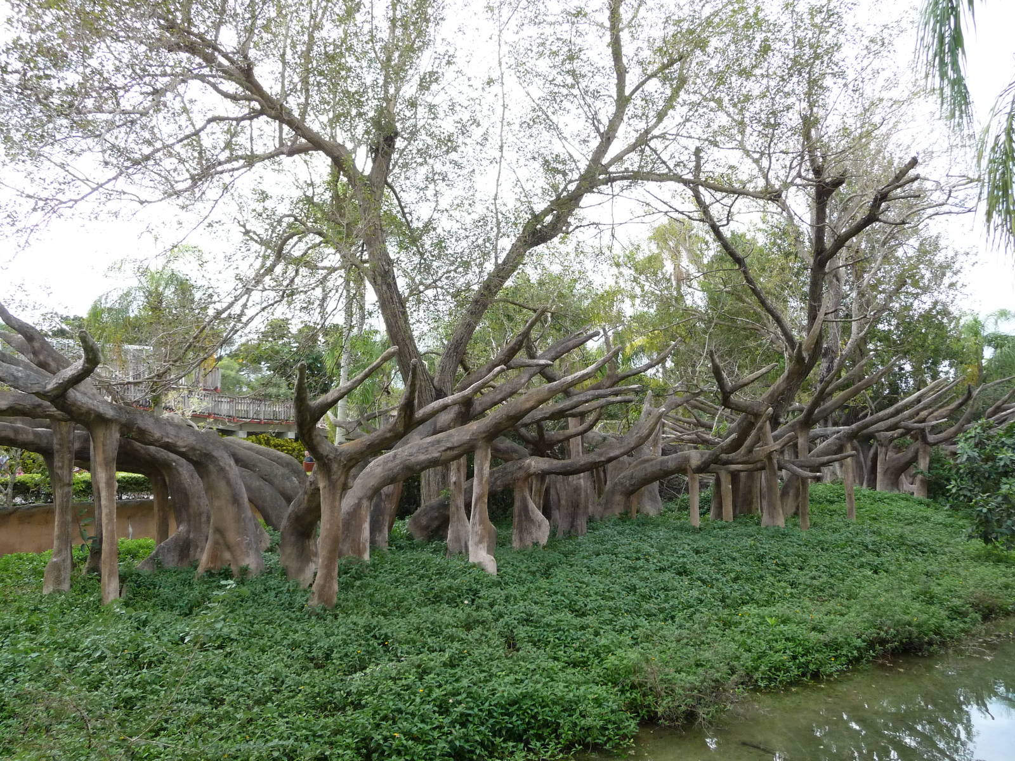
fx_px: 938
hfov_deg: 56.8
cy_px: 380
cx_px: 508
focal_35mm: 32
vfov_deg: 44.2
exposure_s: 1/500
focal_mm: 5.3
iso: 250
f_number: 3.5
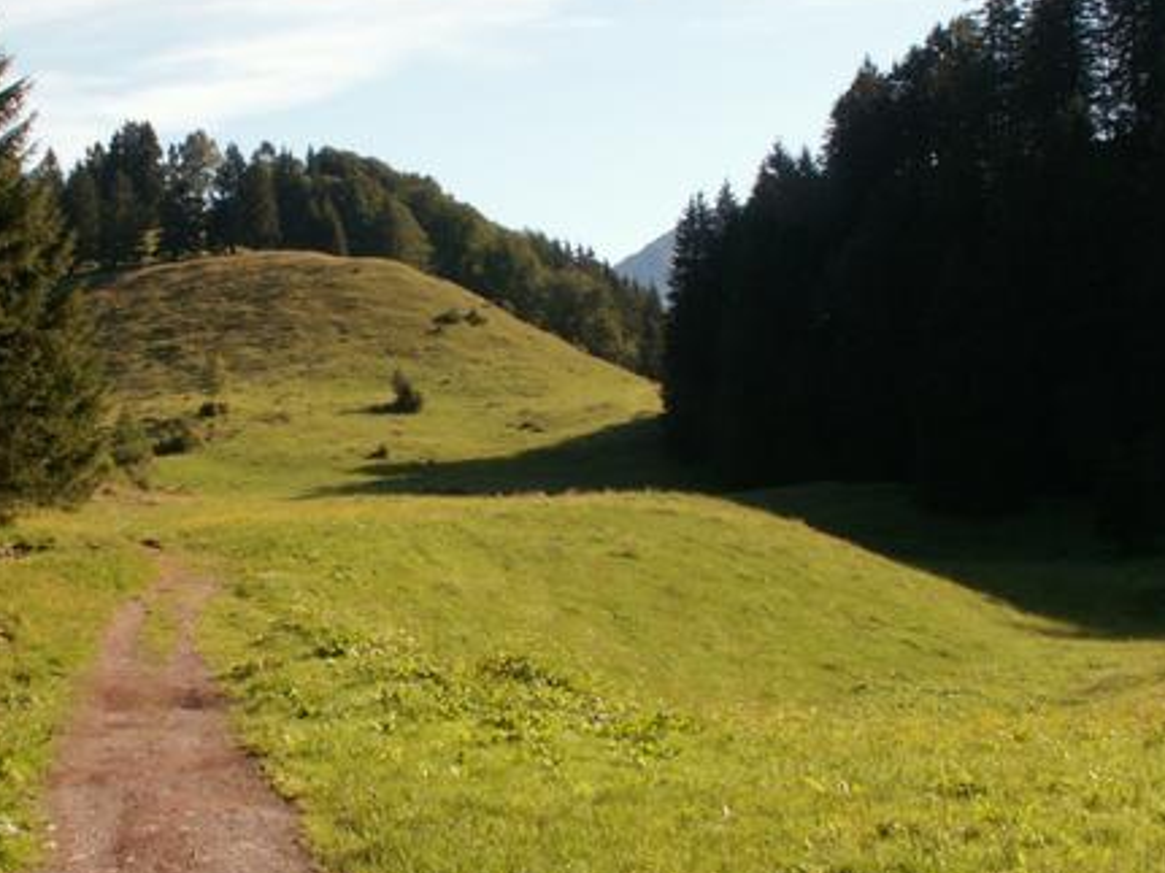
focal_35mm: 52
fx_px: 1750
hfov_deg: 36.6
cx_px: 419
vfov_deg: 28.0
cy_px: 351
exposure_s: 1/60
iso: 50
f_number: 8
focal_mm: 5.86
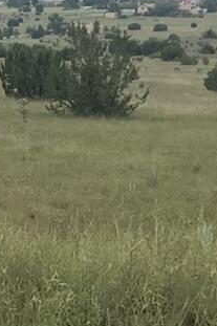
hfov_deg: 7.0
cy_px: 140
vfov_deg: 10.7
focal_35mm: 192
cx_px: -94
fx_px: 1738
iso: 20
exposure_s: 1/1297
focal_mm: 3.99
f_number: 1.8
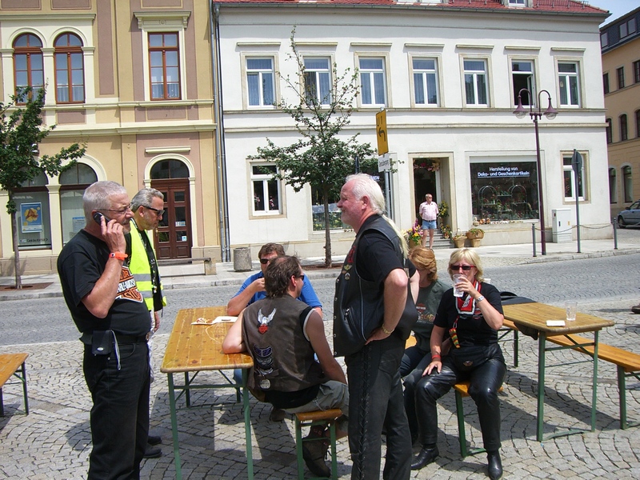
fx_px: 703
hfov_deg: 49.0
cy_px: 240
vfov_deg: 37.7
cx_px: 320
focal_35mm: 38
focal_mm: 6.2
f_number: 4.3
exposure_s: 1/640
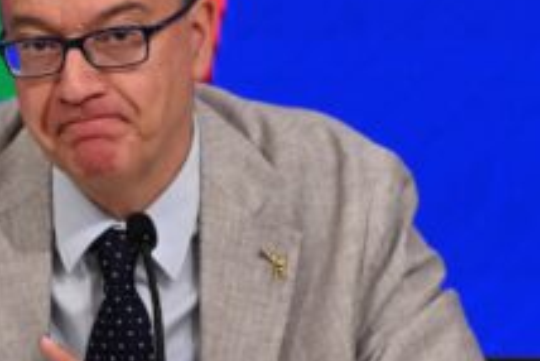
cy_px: 175
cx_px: 121
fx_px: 8435
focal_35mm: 562
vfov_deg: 2.5
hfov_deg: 3.7
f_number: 6.3
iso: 1600
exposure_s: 1/250
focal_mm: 200
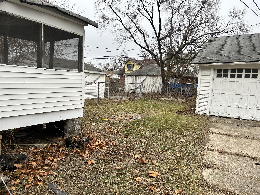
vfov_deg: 53.1
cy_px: 98
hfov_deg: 67.3
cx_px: 130
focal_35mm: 26
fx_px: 195
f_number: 1.5
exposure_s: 1/380
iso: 50
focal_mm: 5.7
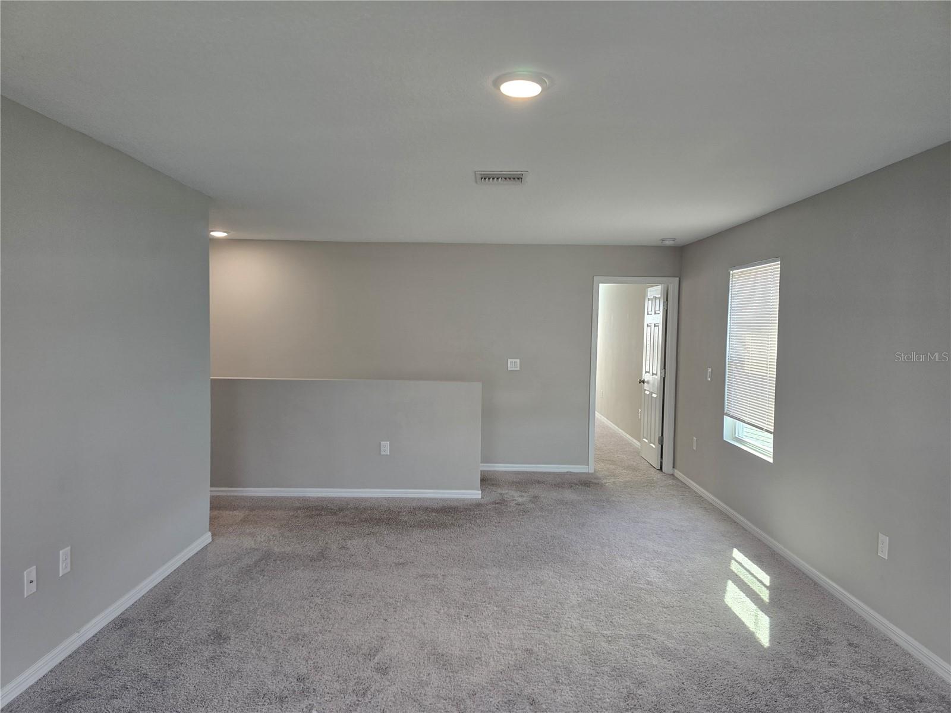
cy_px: 356
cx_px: 476
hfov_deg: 73.9
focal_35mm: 23
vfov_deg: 58.9
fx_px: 632
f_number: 1.7
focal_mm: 6.3
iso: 125
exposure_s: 1/120
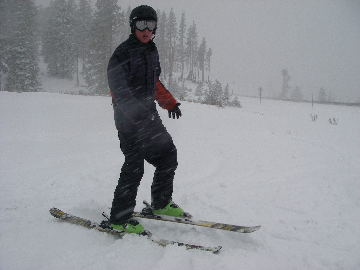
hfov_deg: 49.0
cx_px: 180
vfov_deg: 37.7
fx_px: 395
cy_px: 135
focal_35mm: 38
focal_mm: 6.3
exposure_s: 1/160
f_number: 6.6
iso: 64
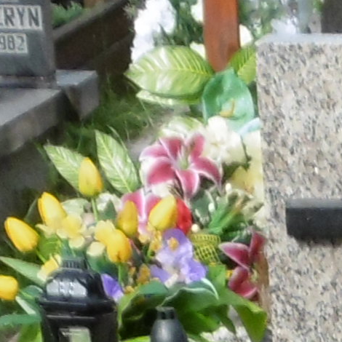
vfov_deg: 7.3
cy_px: 1076
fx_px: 2325
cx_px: 535
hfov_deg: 8.2
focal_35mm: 208
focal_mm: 4.3
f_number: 3.1
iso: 100
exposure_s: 1/640
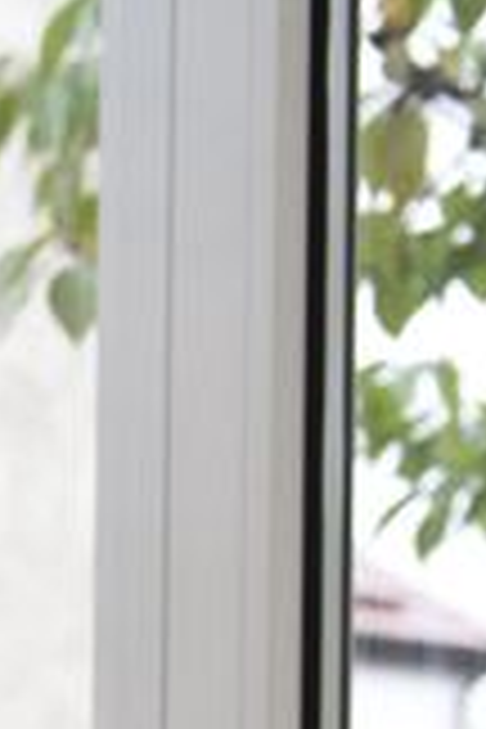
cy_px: 1400
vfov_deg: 8.7
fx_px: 4556
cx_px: -909
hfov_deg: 5.7
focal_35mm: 225
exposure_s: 1/640
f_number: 3.5
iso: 800
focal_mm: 38
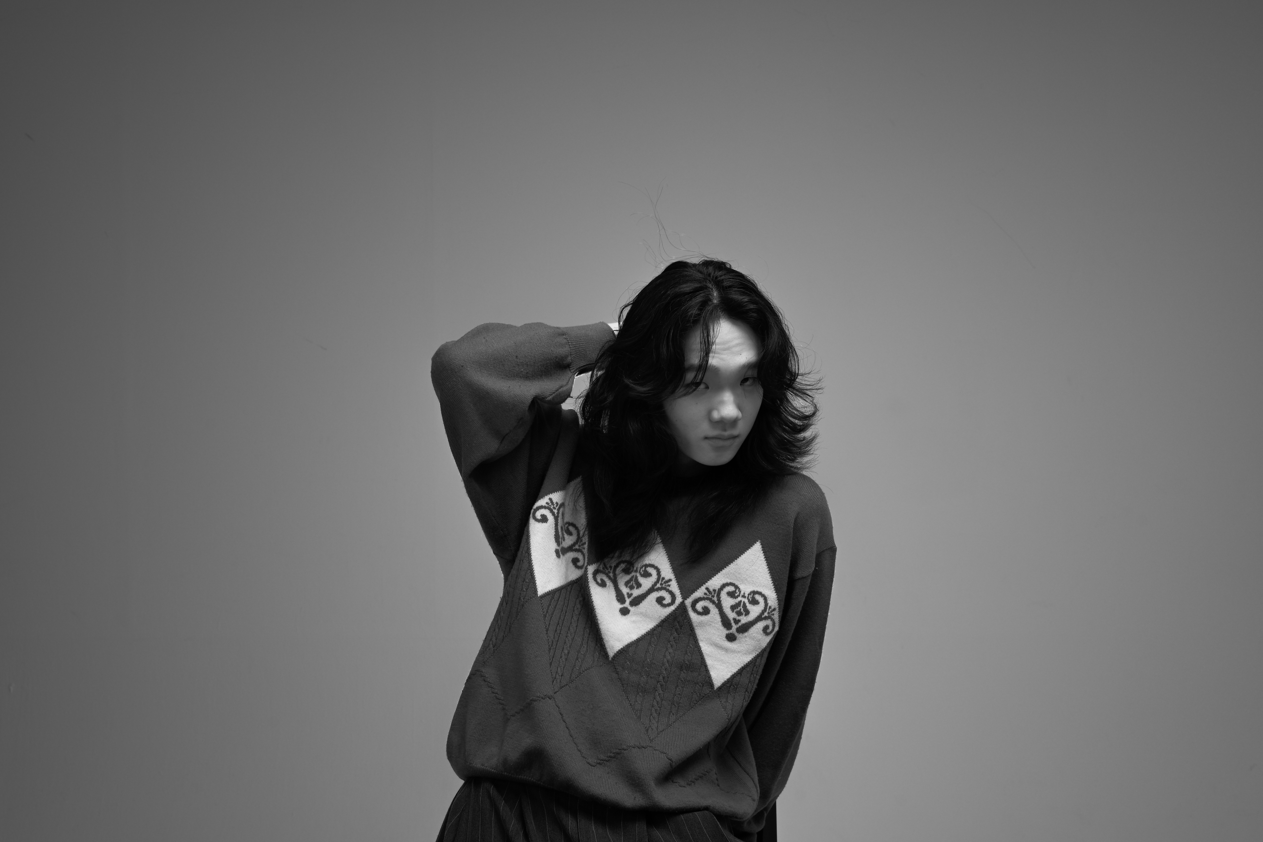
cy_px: 421
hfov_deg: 48.5
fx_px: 1403
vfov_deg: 33.4
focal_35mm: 40
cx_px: 632
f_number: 8
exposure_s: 1/125
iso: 100
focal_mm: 40
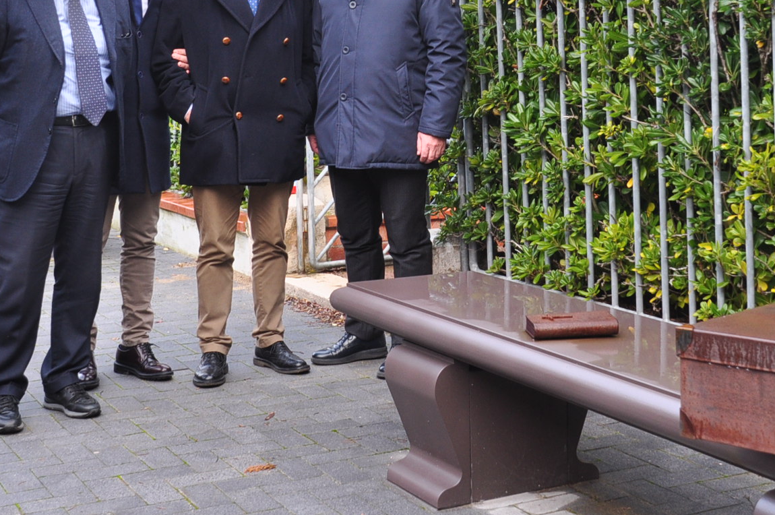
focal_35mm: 70
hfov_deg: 28.9
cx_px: 415
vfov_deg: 19.1
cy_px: 71
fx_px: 1504
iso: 320
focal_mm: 25
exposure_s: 1/60
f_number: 8
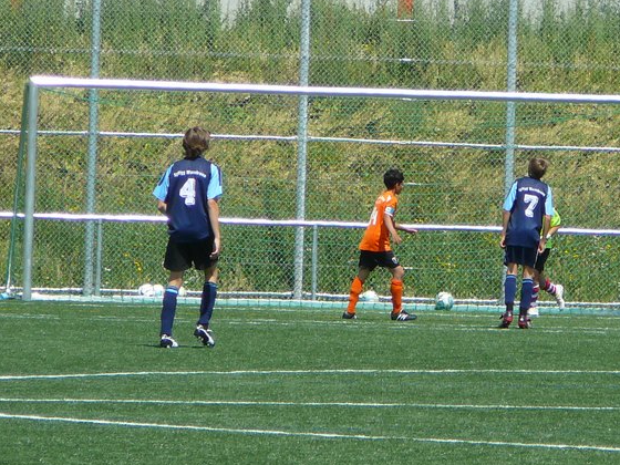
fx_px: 8185
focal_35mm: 457
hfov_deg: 4.3
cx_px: 423
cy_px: 203
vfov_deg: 3.3
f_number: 4.1
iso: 80
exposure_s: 1/640
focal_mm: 38
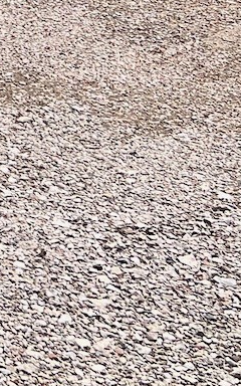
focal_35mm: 147
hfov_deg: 7.8
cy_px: -265
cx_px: -479
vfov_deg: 13.1
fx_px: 1545
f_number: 1.5
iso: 50
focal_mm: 5.7
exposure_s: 1/7463
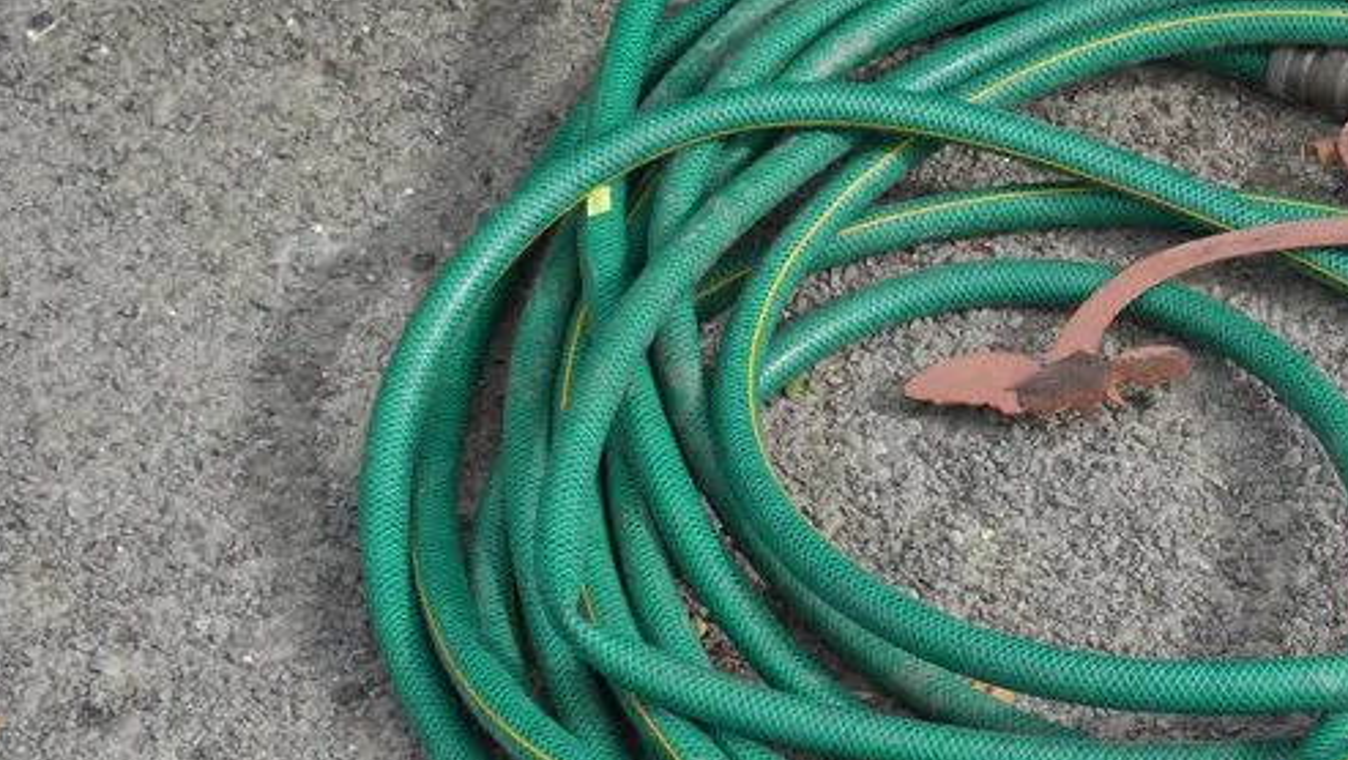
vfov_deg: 12.6
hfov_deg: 21.6
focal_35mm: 95
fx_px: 3398
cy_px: 761
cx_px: 1364
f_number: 8
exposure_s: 1/250
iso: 200
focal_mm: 21
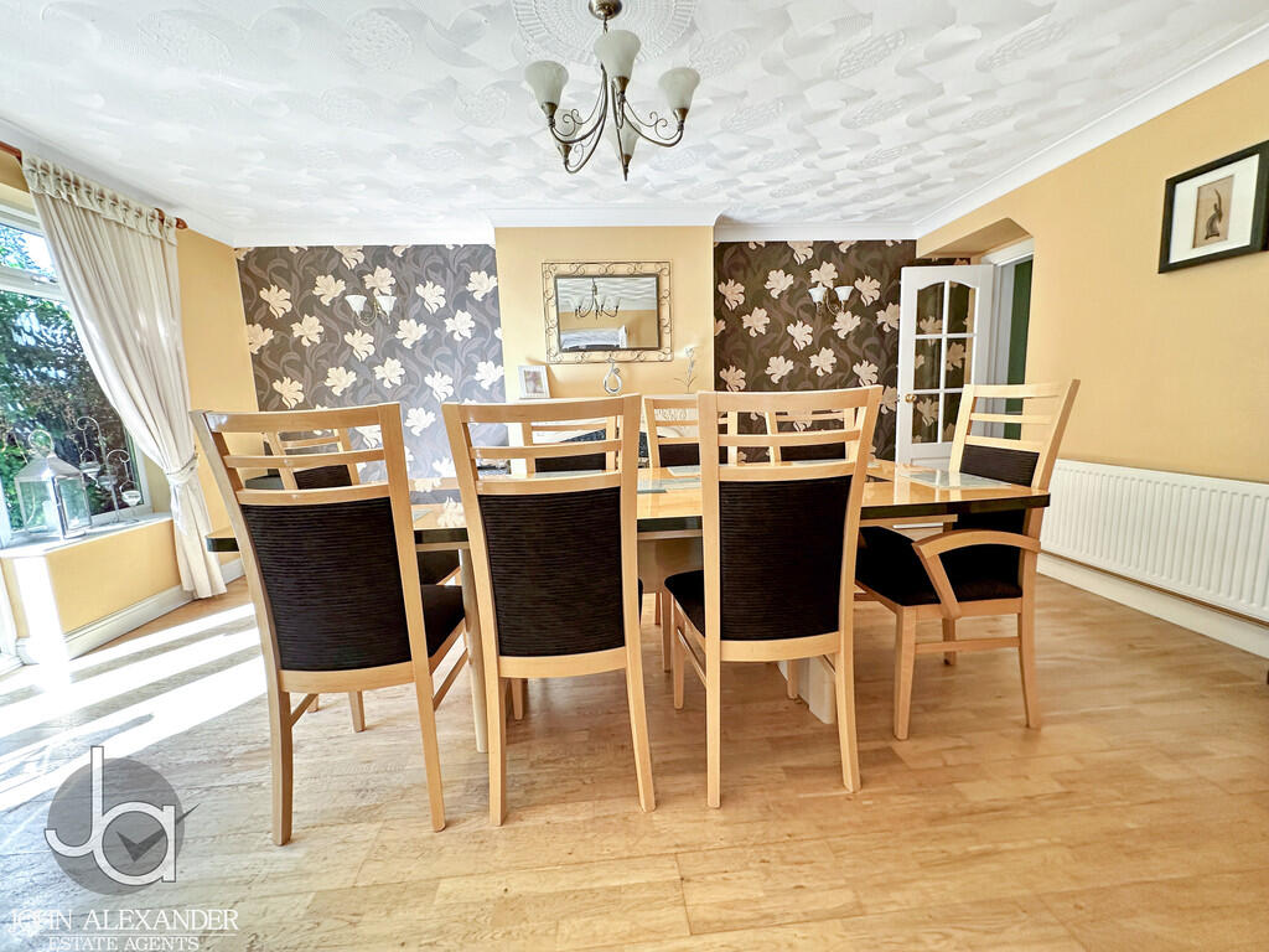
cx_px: 634
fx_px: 513
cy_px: 476
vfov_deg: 85.7
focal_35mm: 14
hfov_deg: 102.1
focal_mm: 2.22
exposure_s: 1/99
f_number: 2.2
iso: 160
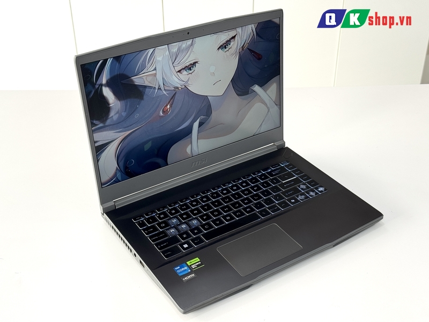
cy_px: 161
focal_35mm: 48
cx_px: 214
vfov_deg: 30.3
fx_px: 595
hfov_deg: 39.7
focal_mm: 6.76
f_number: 1.78
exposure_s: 1/146
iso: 50
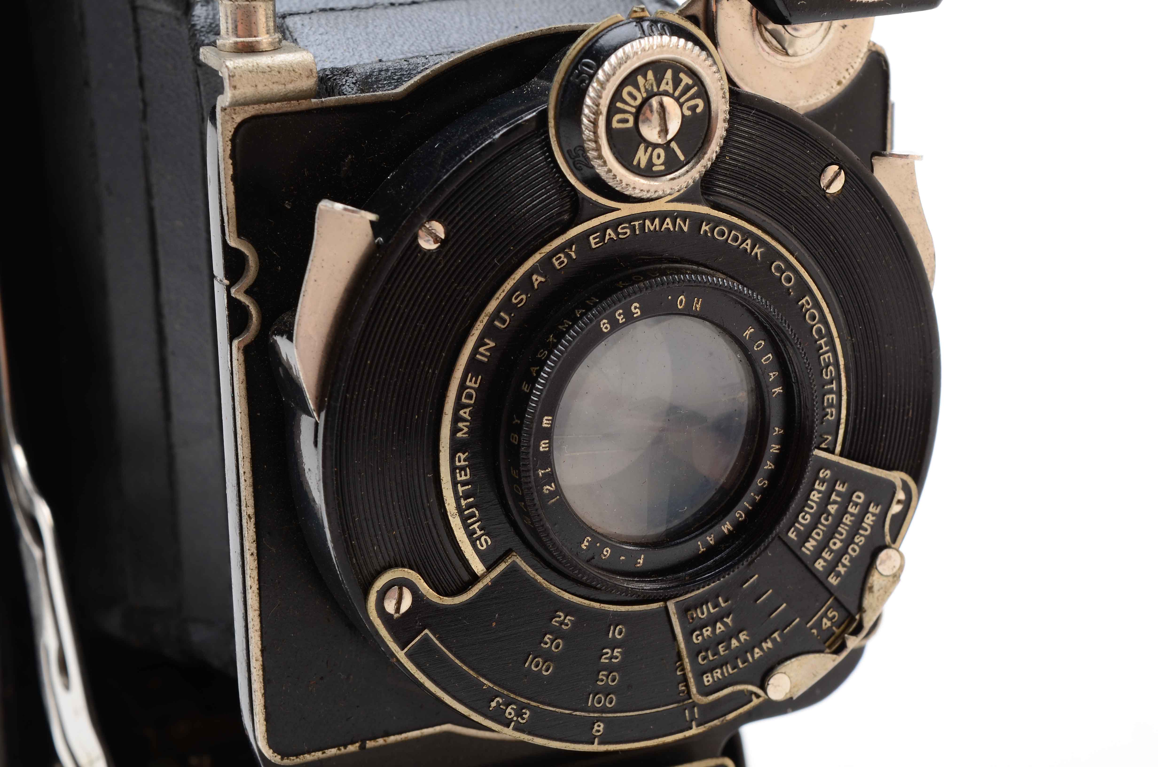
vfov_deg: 16.5
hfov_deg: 24.7
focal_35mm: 82
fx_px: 2648
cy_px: 384
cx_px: 579
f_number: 18
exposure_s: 1/160
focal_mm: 55
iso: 100
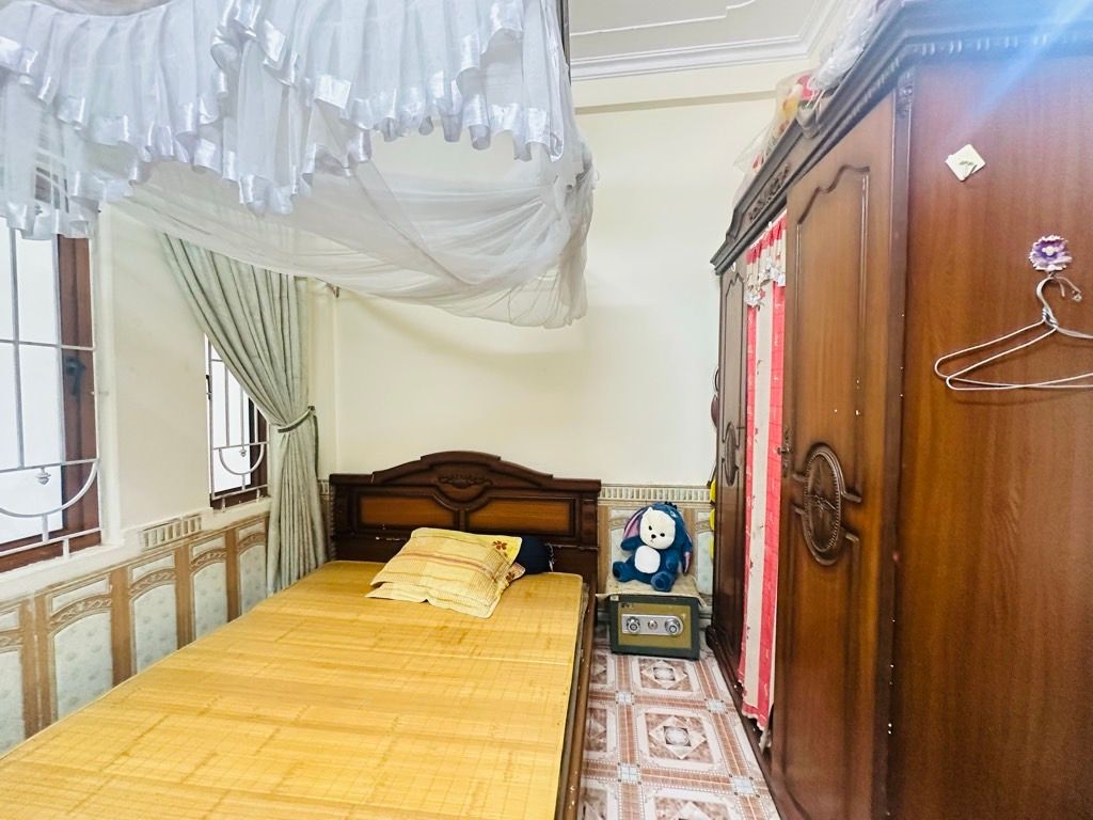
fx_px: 442
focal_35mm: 14
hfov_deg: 102.1
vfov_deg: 85.7
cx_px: 546
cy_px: 410
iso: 800
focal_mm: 2.22
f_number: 2.2
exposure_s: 1/50
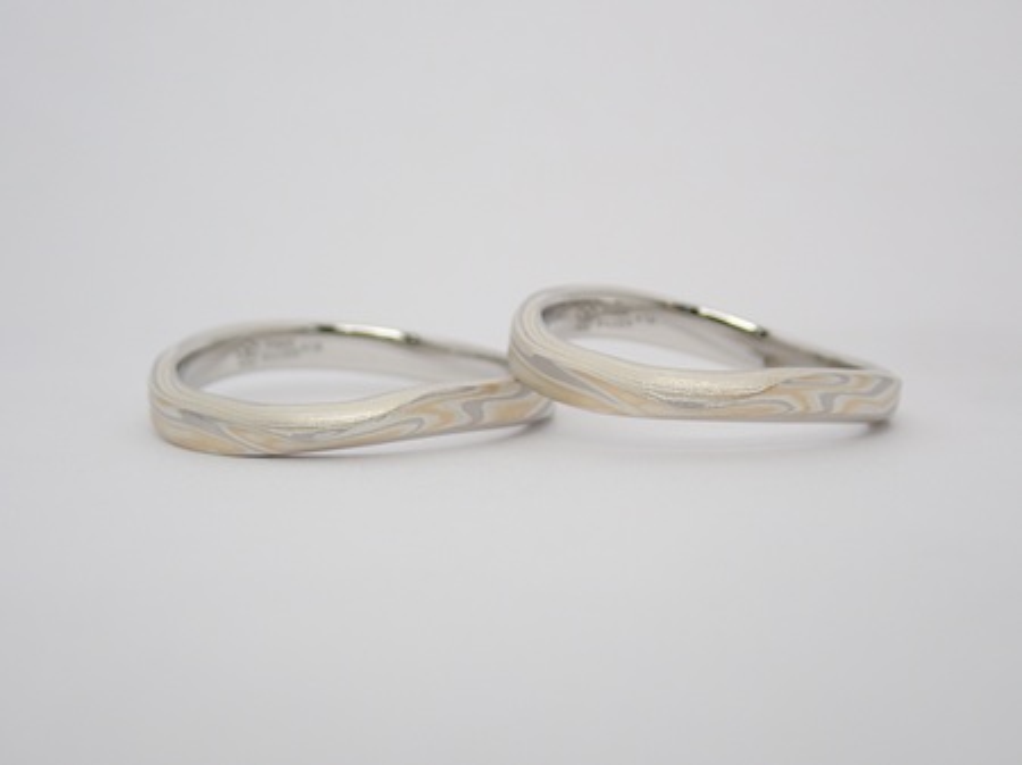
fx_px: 2272
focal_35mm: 77
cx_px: 511
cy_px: 382
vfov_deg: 19.1
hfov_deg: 25.3
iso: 200
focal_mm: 13.65
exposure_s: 1/125
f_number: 4.1
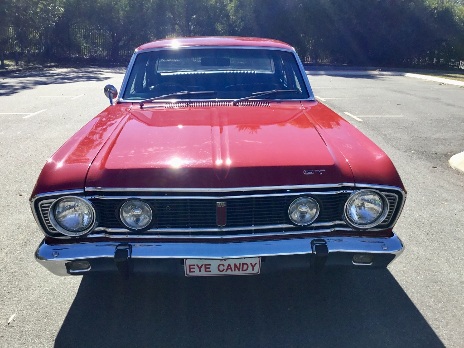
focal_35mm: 31
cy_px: 174
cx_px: 232
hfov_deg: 58.4
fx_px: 416
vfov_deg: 45.4
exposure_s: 1/849
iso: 25
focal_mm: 3.3
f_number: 2.4
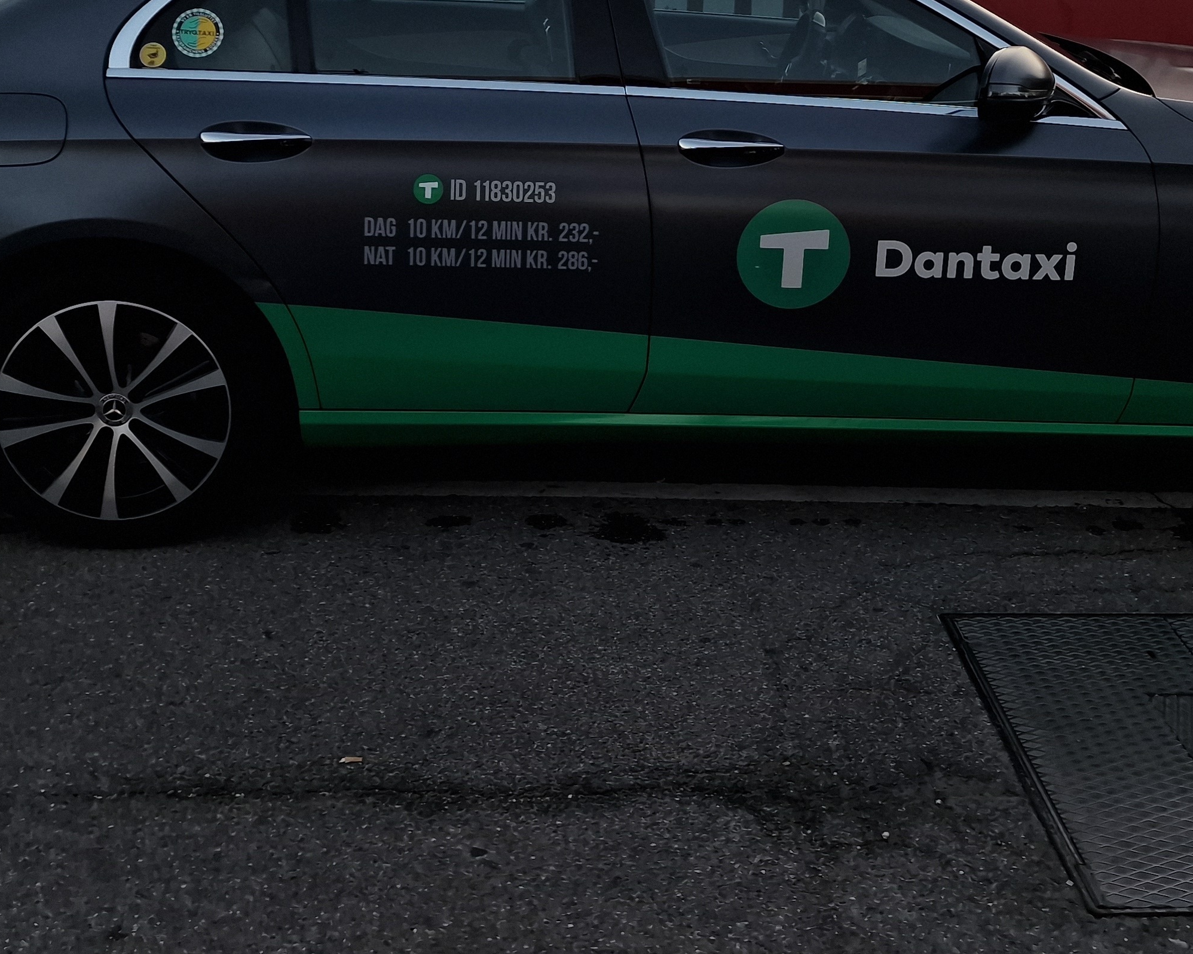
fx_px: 1589
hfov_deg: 41.1
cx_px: 653
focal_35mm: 45
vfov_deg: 32.5
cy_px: 188
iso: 125
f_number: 1.8
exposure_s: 1/180
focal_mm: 6.4
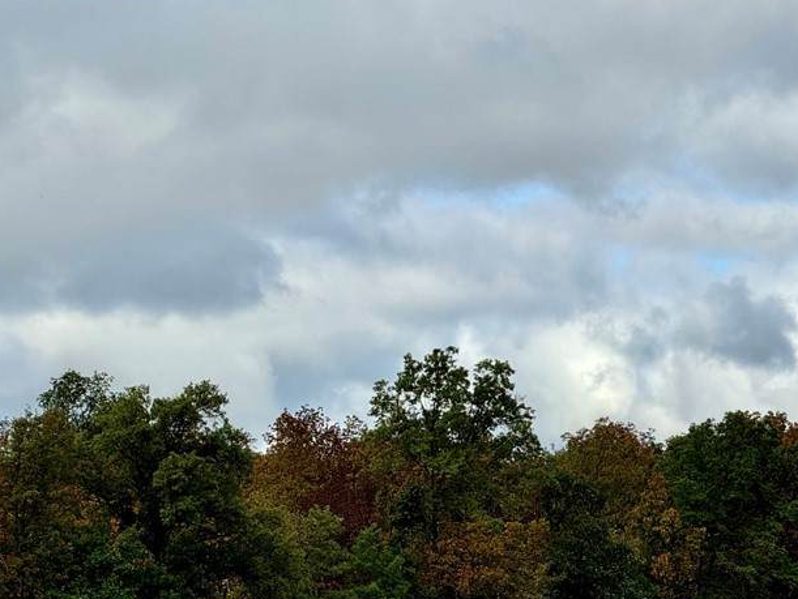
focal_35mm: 201
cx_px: 456
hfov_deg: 9.8
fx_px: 4636
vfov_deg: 7.4
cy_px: 386
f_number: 2.8
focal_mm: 15.66
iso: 50
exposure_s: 1/1422
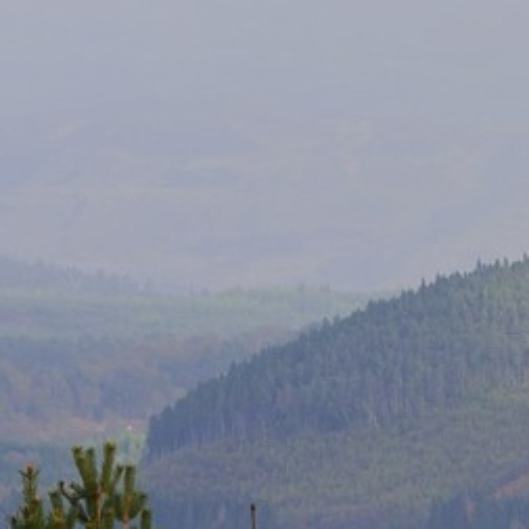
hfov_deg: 2.1
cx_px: 1639
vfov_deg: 2.1
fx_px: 14402
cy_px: 86
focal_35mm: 833
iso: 200
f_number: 10
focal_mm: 155
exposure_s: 1/160
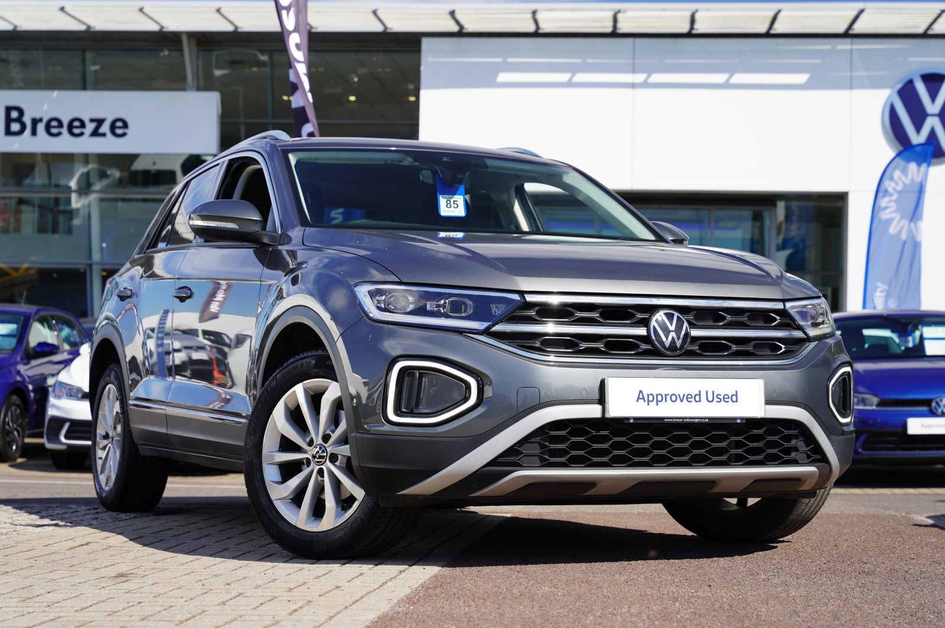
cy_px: 314
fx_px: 1739
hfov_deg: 30.4
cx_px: 472
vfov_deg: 20.5
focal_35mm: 66
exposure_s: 1/250
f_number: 5
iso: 100
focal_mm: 66.3
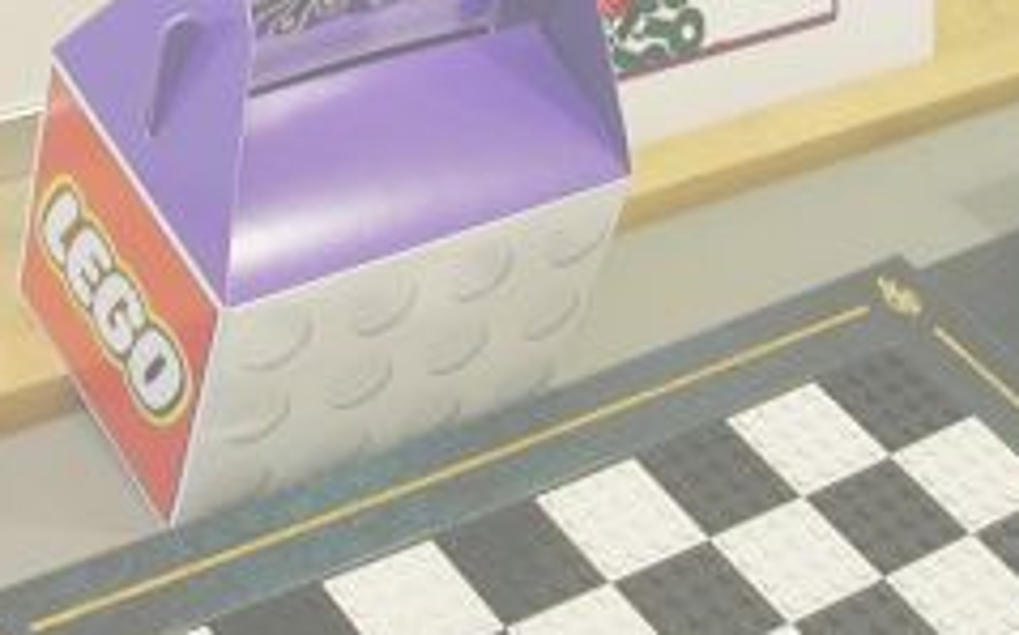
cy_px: 185
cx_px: 435
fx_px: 2276
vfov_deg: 15.8
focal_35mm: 82
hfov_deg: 25.2
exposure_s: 1/11.1
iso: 100
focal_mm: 5.6
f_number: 2.7
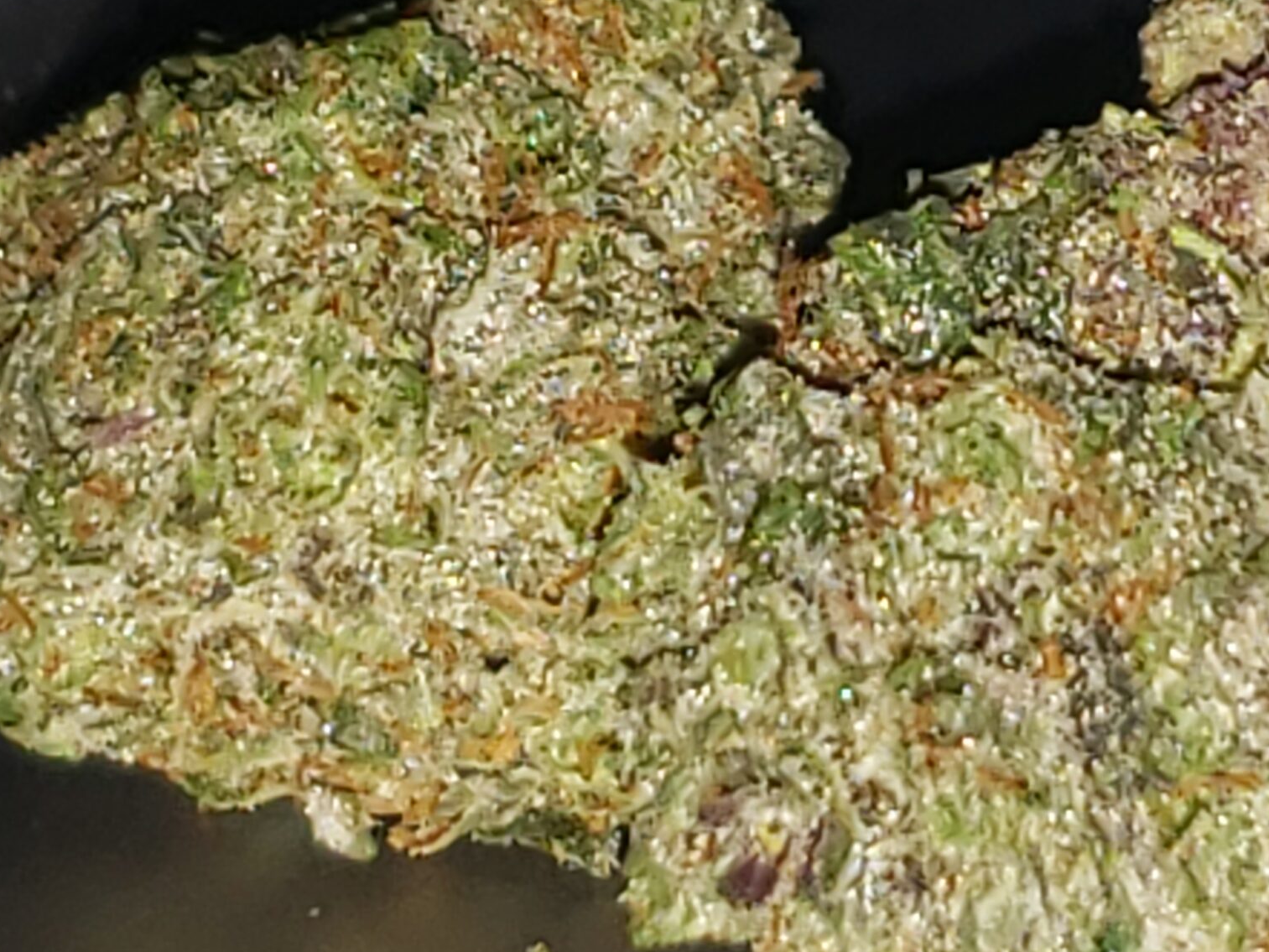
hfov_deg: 41.2
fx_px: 1613
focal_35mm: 44
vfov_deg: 32.7
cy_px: 341
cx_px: 1001
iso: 50
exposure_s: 1/139
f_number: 1.5
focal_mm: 4.3
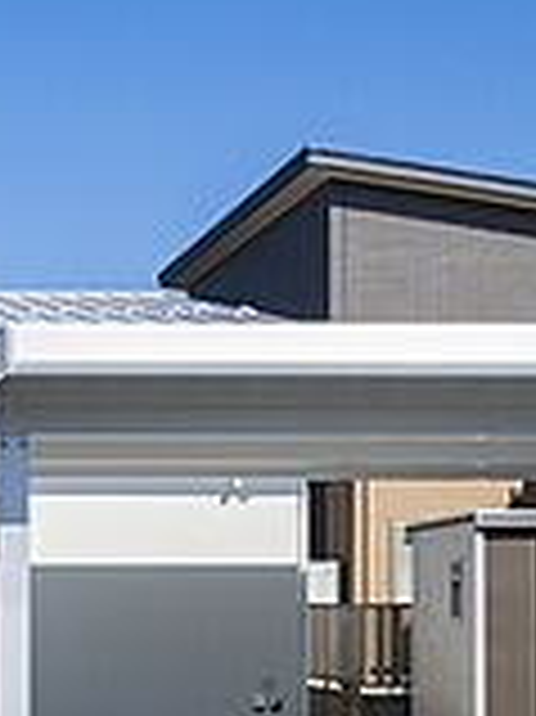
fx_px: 1054
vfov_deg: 37.5
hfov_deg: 22.9
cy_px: 365
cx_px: -279
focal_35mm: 51
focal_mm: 22
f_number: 13
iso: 100
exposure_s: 1/125
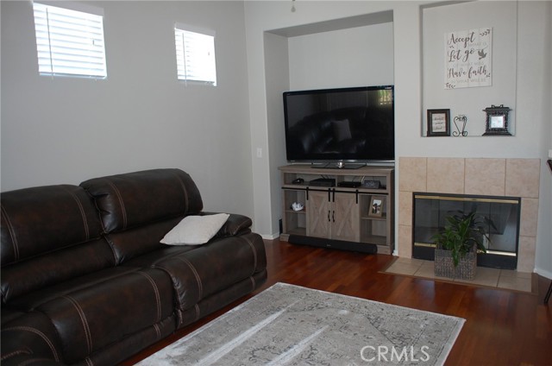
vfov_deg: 47.7
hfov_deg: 67.5
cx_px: 276
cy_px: 183
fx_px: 413
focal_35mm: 27
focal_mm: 18
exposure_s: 1/60
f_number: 2.8
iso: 400
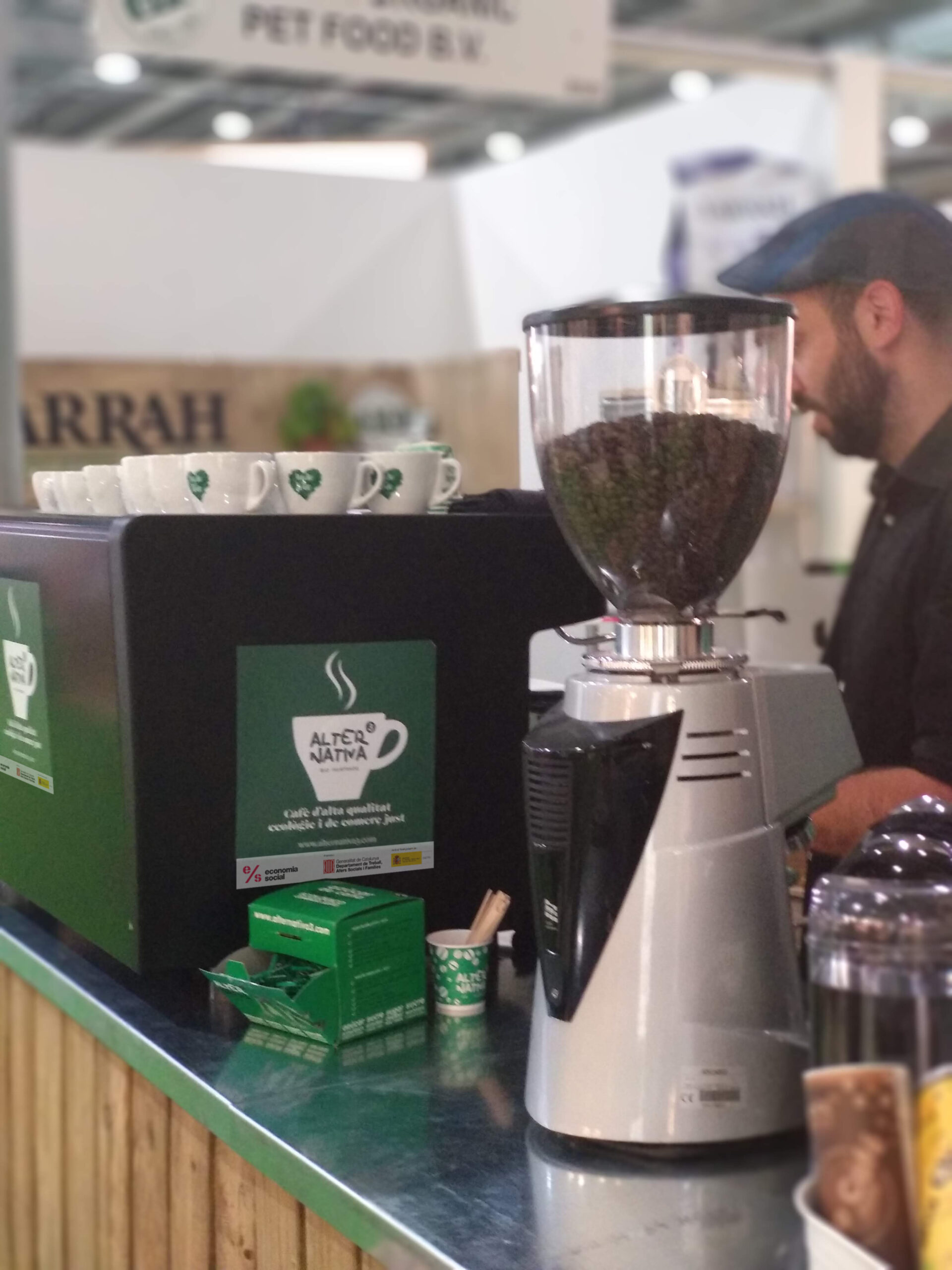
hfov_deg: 28.0
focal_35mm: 52
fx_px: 1907
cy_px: 635
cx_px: 476
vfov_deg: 36.8
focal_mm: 5.99
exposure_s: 1/33
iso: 1600
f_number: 2.6
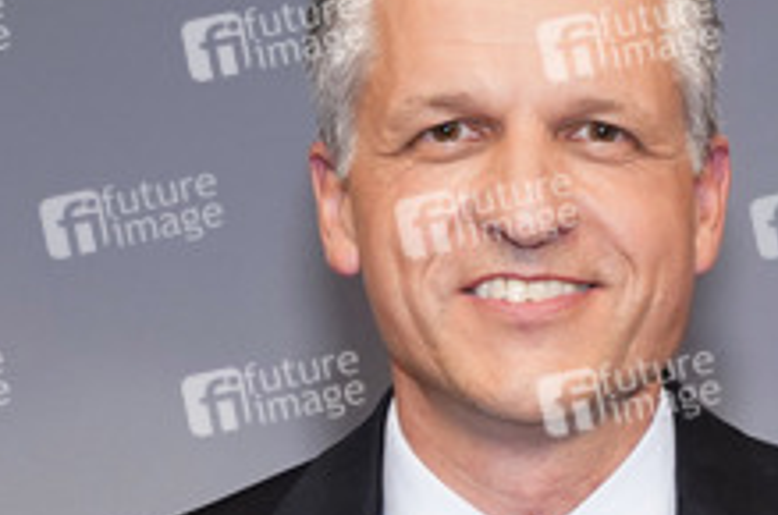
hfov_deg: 21.0
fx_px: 2092
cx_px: 535
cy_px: 305
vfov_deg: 14.0
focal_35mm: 97
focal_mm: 47
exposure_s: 1/125
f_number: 5.6
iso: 2000
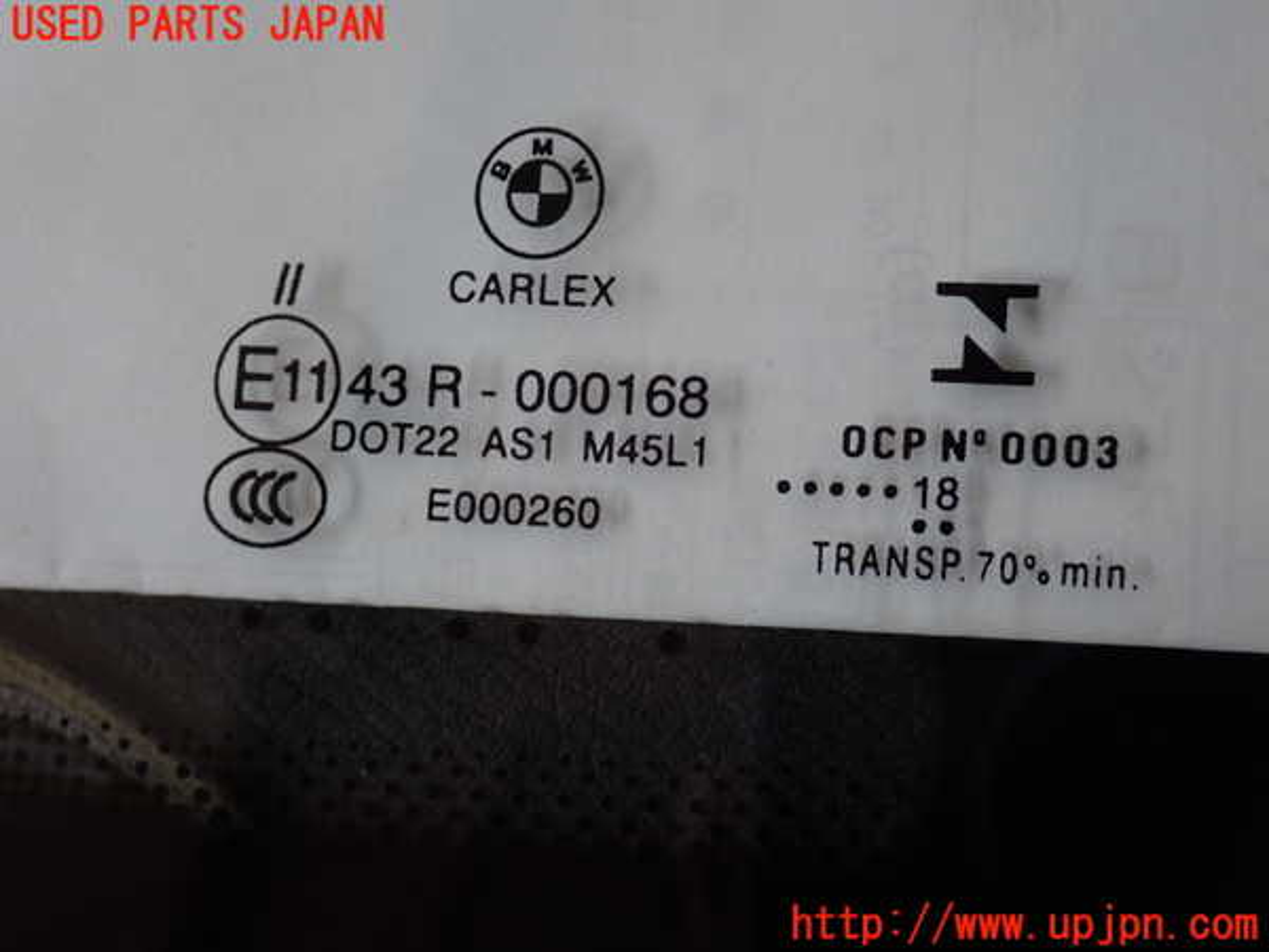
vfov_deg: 19.1
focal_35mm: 77
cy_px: 476
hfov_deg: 25.3
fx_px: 2823
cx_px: 634
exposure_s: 1/100
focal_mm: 13.65
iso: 200
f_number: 4.1
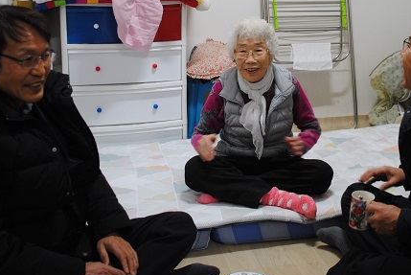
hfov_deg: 40.1
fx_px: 560
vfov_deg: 27.1
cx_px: 252
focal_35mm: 49
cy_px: 60
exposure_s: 1/30
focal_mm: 20
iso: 500
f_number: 3.8
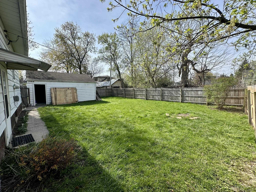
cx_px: 128
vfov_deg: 85.7
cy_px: 96
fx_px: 104
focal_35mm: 14
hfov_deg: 102.1
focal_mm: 2.22
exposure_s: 1/940
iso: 40
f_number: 2.2
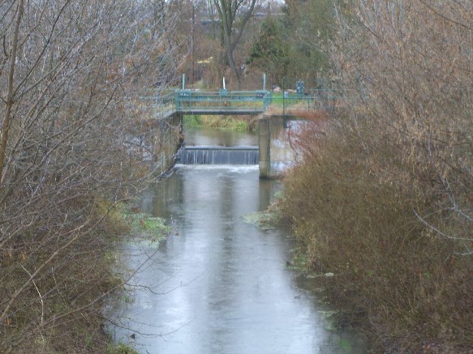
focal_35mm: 114
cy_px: 177
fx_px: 1557
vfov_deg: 13.0
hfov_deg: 17.3
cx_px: 236
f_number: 5.1
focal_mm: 23.7
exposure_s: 1/30
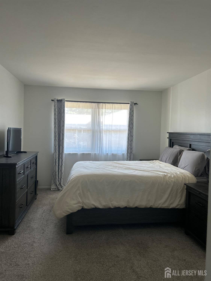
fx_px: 211
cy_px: 140
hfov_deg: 53.1
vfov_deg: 67.3
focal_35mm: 26
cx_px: 106
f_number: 1.5
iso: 125
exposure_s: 1/121
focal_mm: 5.7
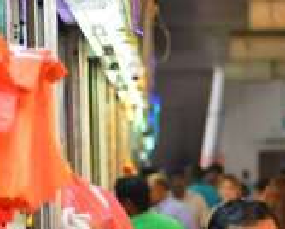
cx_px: 280
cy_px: 260
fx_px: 2128
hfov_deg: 7.6
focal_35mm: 252
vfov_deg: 6.1
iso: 500
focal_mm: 56
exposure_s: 1/60
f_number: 2.8
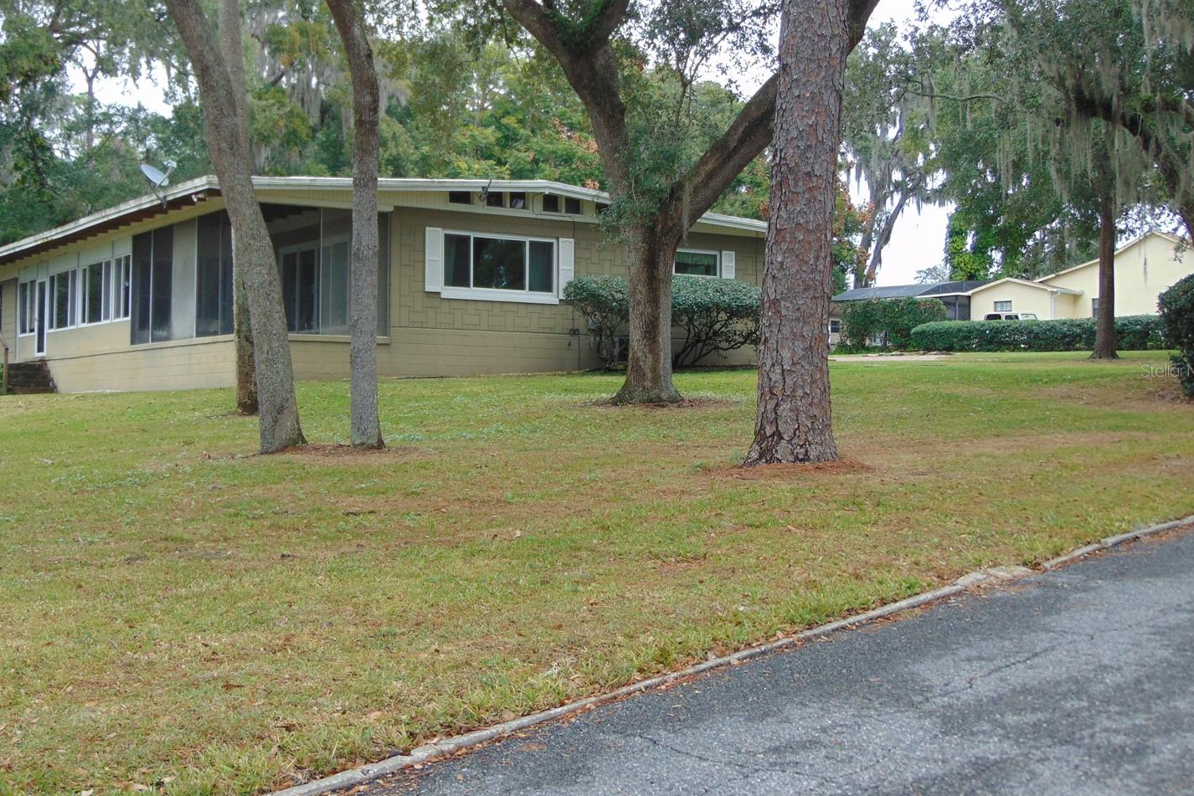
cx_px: 550
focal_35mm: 49
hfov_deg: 40.3
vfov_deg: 27.5
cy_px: 370
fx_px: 1625
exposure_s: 1/100
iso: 80
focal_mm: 7.6
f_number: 3.3
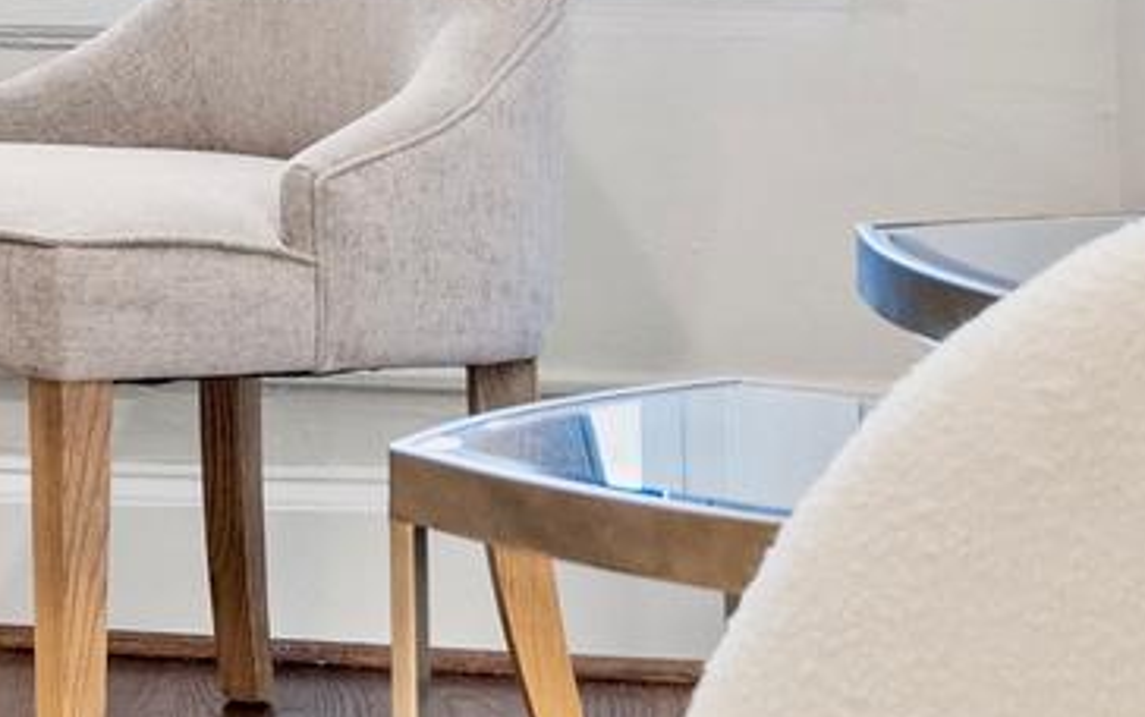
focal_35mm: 141
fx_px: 4403
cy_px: -498
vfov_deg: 9.0
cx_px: -566
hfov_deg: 13.9
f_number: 4.5
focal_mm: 35
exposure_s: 1/25
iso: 640
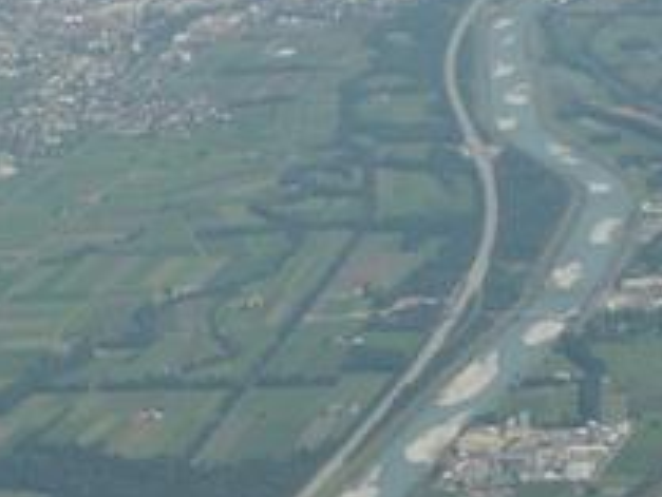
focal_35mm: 257
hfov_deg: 7.7
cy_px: 358
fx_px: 4918
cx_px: 418
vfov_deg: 5.8
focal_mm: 13.96
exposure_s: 1/250
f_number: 8
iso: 50
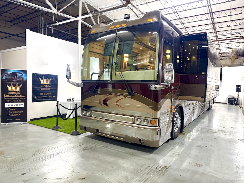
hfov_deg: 71.6
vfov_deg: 56.8
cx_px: 122
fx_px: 169
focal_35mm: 24
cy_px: 92
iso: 250
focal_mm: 6.76
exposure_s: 1/60
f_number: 1.78
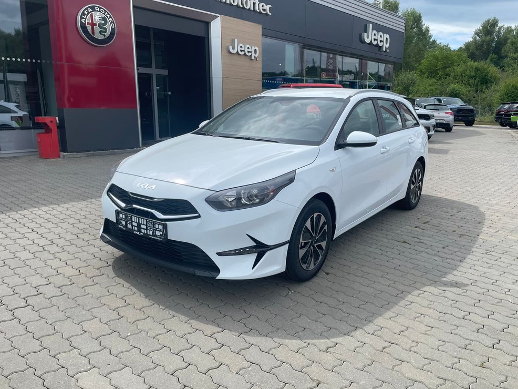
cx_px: 267
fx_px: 404
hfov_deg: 65.3
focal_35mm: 27
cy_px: 190
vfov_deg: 51.4
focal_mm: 4.2
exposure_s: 1/4292
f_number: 1.6
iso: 32
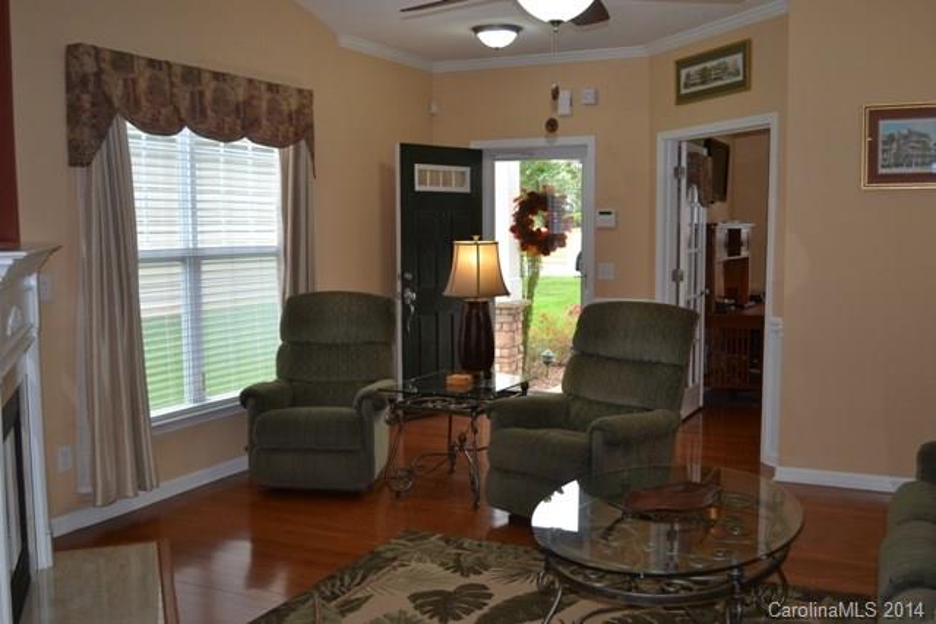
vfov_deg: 36.9
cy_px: 312
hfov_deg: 53.1
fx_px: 936
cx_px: 468
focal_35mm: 36
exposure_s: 1/80
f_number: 4
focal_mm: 24
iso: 400
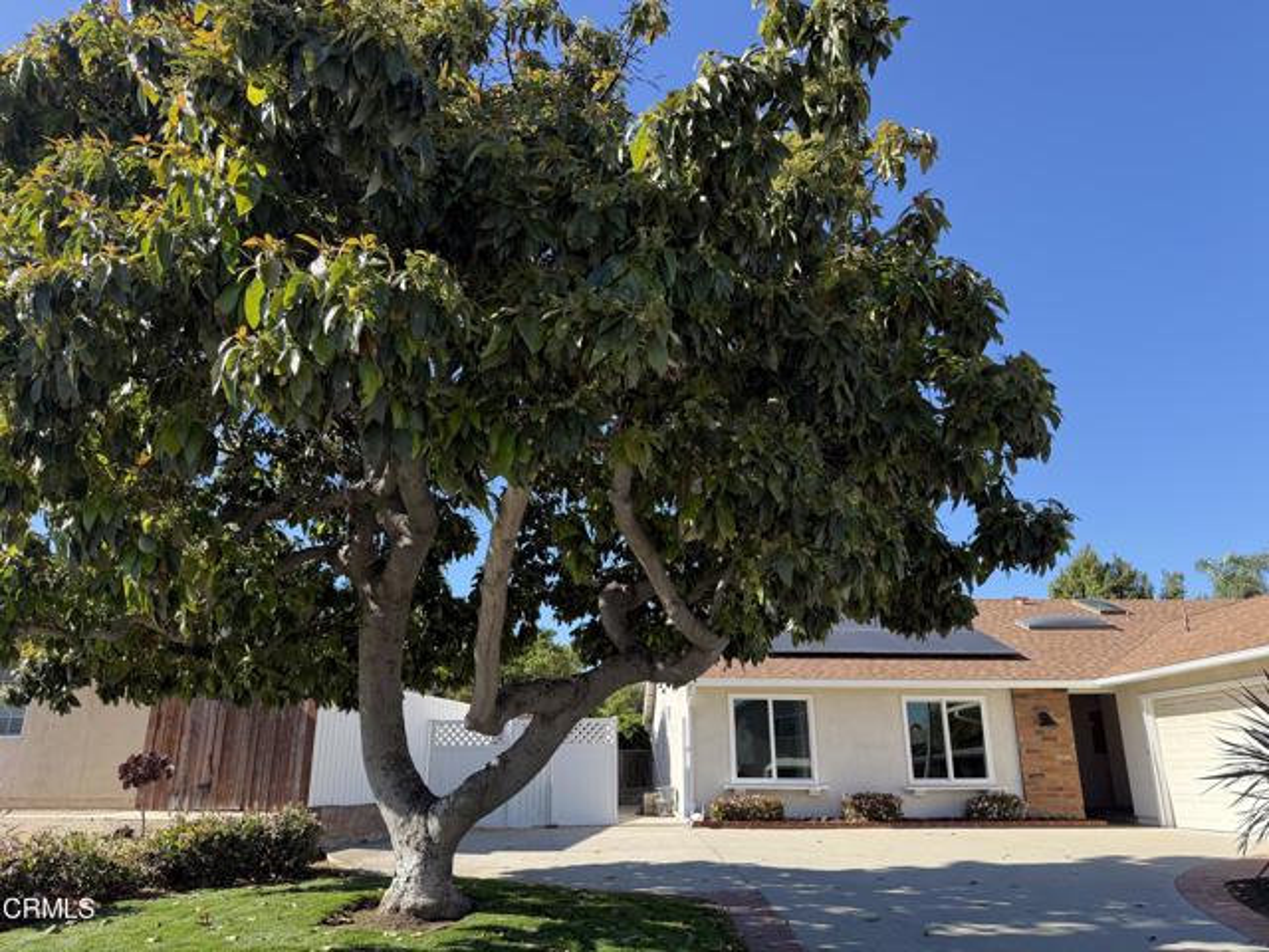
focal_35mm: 24
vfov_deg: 56.8
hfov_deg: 71.6
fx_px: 880
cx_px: 634
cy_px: 476
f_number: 1.78
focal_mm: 6.76
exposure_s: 1/1689
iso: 100
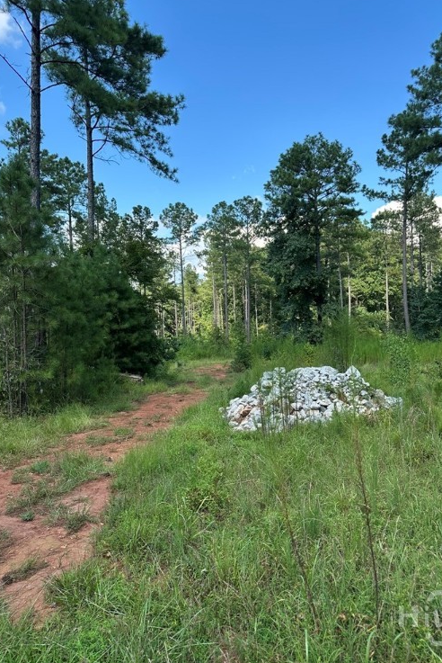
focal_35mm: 26
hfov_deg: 49.6
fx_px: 478
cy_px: 325
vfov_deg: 69.4
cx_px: 233
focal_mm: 6.86
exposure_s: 1/1562
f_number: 1.78
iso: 80
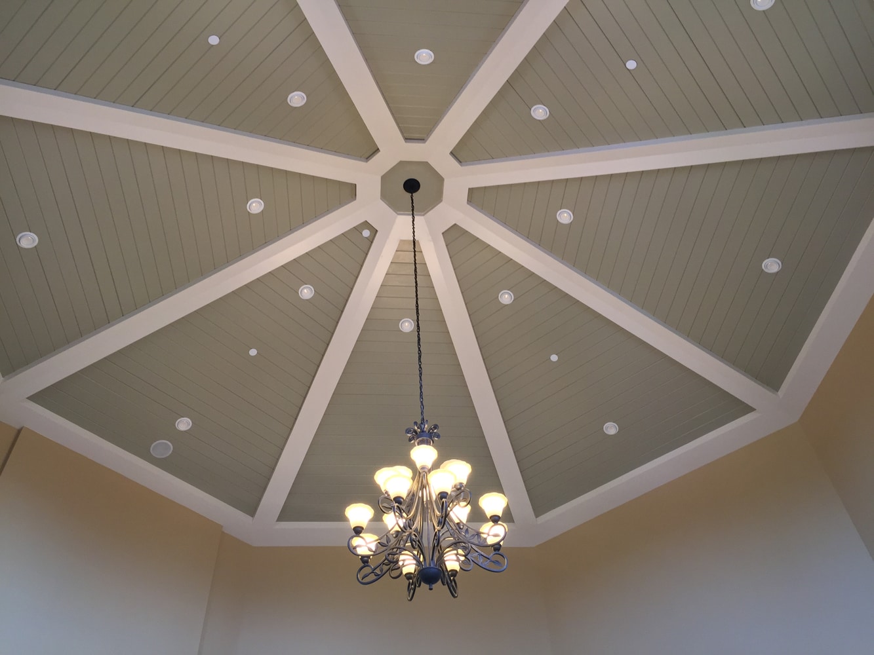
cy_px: 328
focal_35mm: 29
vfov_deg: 48.2
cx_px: 437
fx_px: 732
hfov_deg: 61.7
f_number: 2.2
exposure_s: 1/30
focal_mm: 4.15
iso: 64
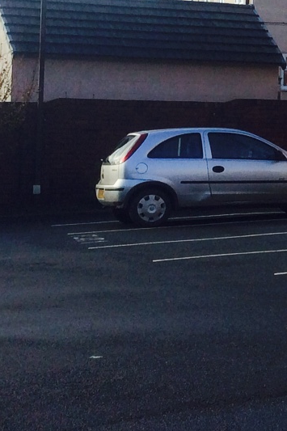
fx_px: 1436
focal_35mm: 120
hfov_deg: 10.1
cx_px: 668
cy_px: 85
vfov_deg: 16.9
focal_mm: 4.12
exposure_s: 1/977
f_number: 2.2
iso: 32
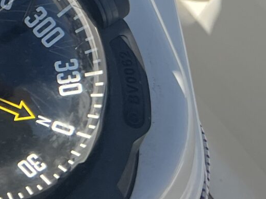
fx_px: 991
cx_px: -183
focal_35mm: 129
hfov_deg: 13.9
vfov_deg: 10.0
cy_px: -293
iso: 50
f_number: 1.5
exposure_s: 1/2762
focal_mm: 5.7
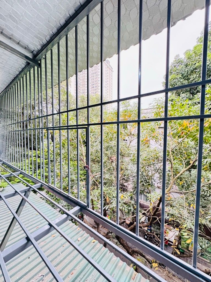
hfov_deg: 85.7
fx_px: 114
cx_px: 106
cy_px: 141
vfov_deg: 102.1
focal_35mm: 14
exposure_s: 1/99
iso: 250
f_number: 2.2
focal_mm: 2.22
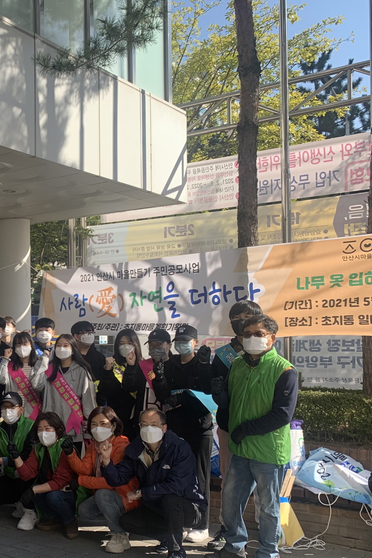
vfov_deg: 42.5
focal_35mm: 46
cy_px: 335
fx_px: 713
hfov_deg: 26.4
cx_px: -61
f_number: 1.8
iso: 25
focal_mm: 4.25
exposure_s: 1/936
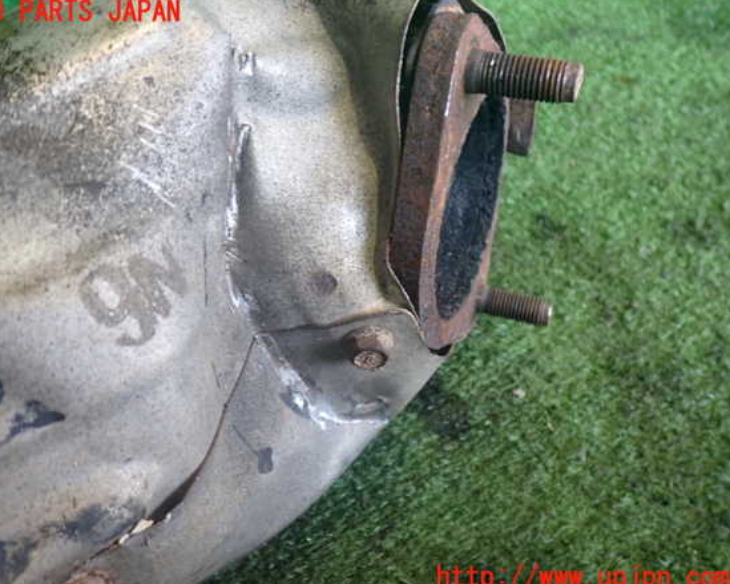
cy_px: 295
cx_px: 338
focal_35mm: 32
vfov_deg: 45.8
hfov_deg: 55.6
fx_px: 691
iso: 200
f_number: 2.3
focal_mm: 5.4
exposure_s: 1/40
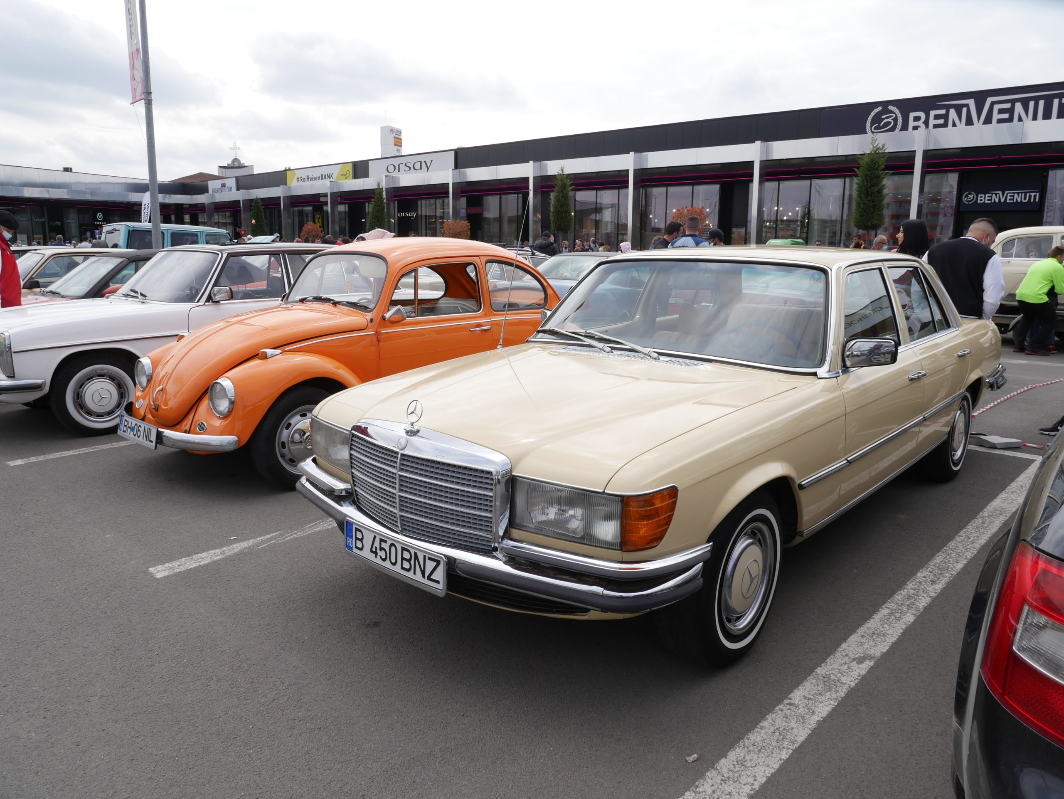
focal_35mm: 24
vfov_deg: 56.8
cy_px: 400
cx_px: 532
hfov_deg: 71.6
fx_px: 738
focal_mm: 12
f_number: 7.1
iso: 200
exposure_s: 1/400
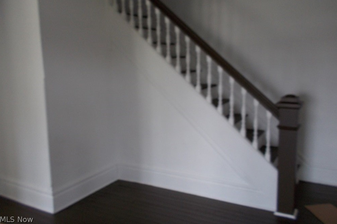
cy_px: 95
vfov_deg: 42.2
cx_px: 171
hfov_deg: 60.3
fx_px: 290
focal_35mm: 31
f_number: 3.3
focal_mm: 4.1
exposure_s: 1/30
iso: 100
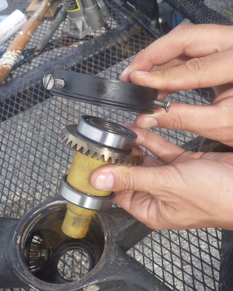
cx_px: 111
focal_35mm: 39
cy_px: 187
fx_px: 336
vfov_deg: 46.3
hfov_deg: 38.2
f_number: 3.5
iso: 80
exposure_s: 1/160
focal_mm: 5.5
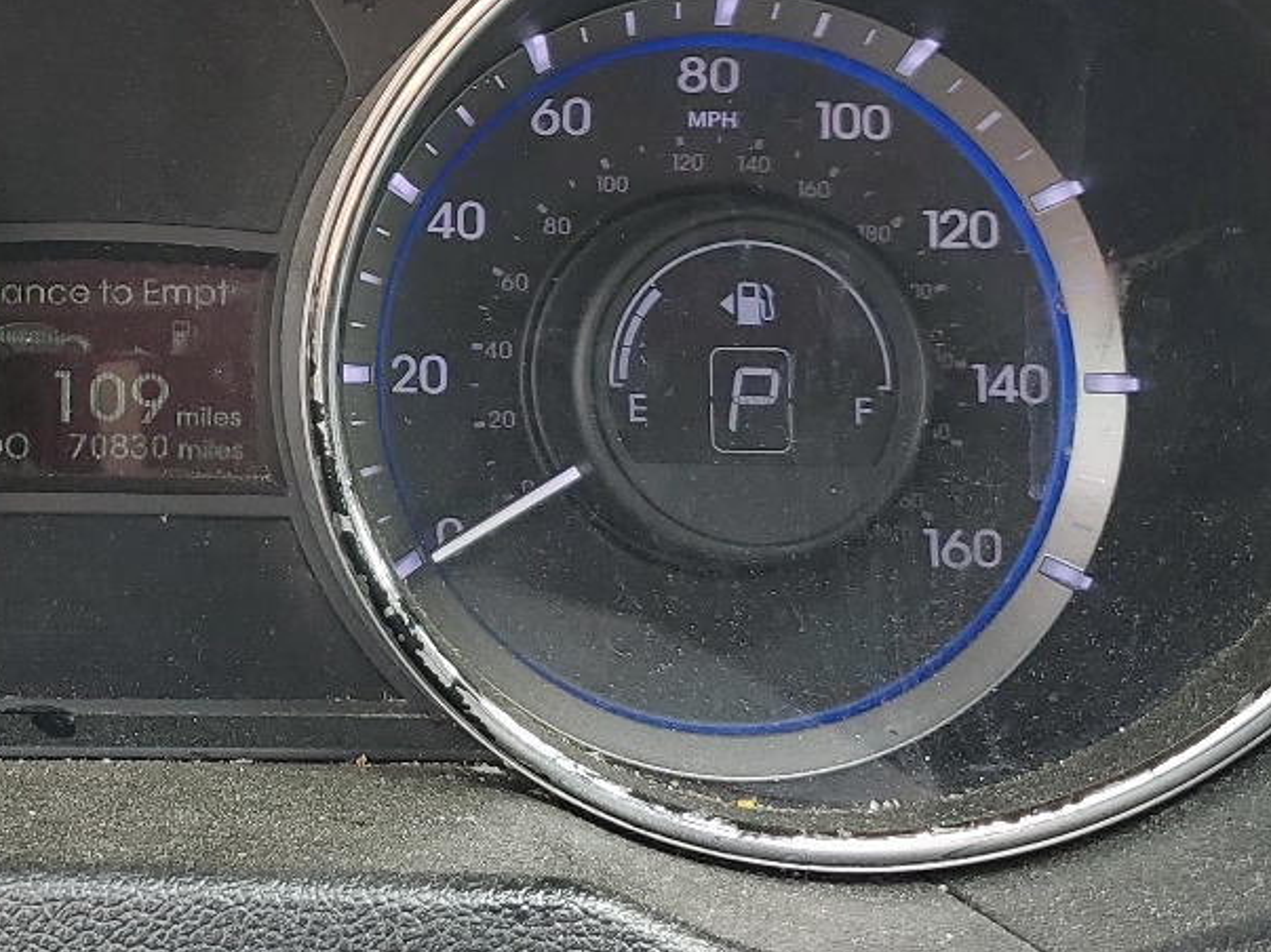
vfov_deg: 21.0
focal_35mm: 69
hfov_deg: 27.2
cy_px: 160
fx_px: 2533
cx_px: 141
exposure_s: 1/147
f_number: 1.5
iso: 50
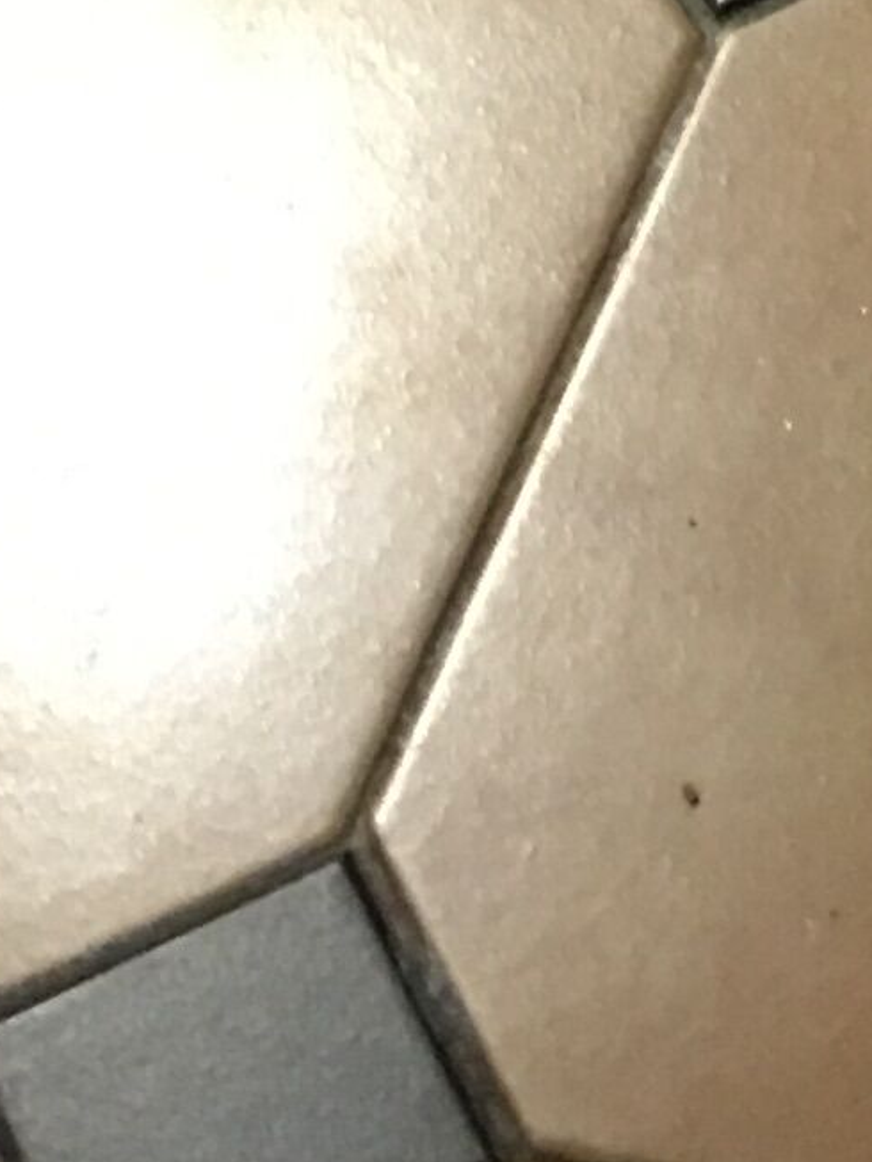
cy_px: -1441
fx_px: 6010
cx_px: 1612
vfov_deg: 9.9
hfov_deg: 8.0
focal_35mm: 179
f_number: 2.2
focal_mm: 4.15
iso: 125
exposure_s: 1/8
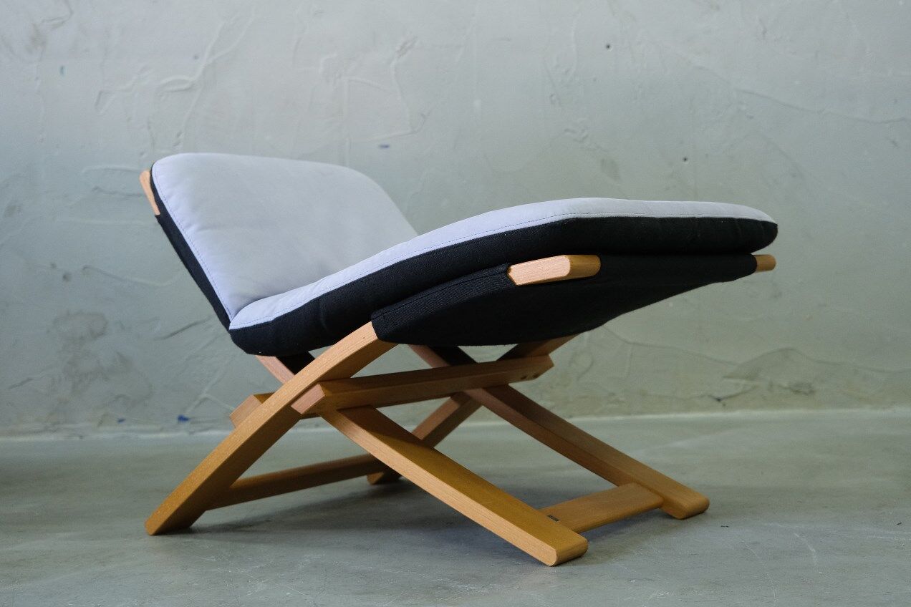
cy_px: 304
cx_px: 456
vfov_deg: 25.1
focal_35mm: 54
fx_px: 1366
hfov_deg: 36.9
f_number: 4
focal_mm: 35.8
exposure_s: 1/52
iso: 2500
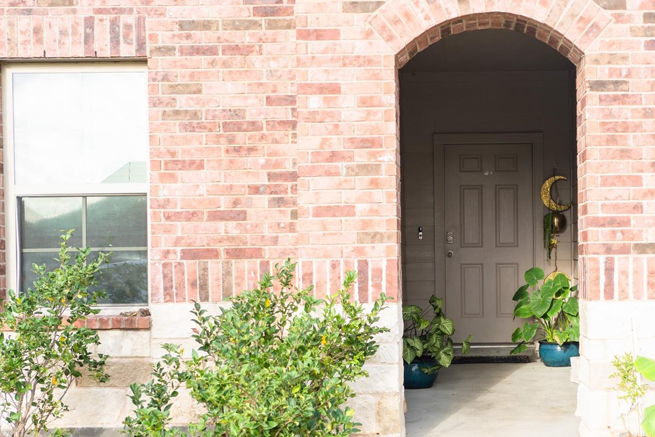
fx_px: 1001
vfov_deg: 24.6
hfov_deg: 35.3
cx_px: 505
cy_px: 259
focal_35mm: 55
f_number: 5
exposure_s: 1/125
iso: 100
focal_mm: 35
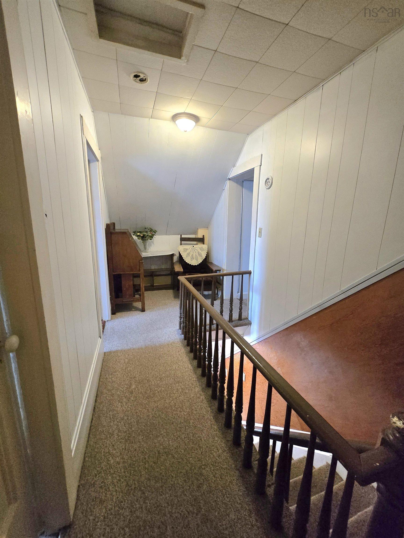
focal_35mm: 13
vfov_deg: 106.2
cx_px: 202
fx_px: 202
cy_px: 269
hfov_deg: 89.9
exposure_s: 1/60.2
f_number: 2.2
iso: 1000
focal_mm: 2.2
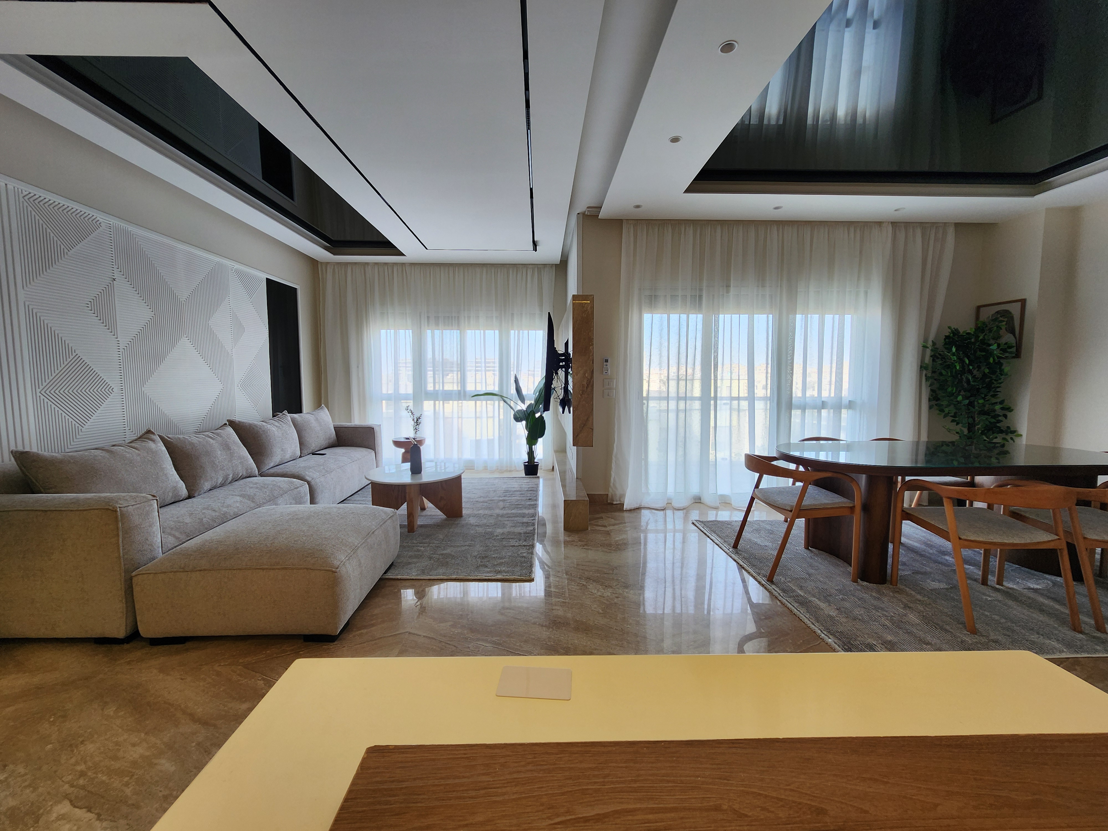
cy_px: 416
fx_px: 416
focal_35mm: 13
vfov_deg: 89.9
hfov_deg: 106.2
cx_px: 554
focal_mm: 2.2
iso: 50
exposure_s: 1/50
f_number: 2.2
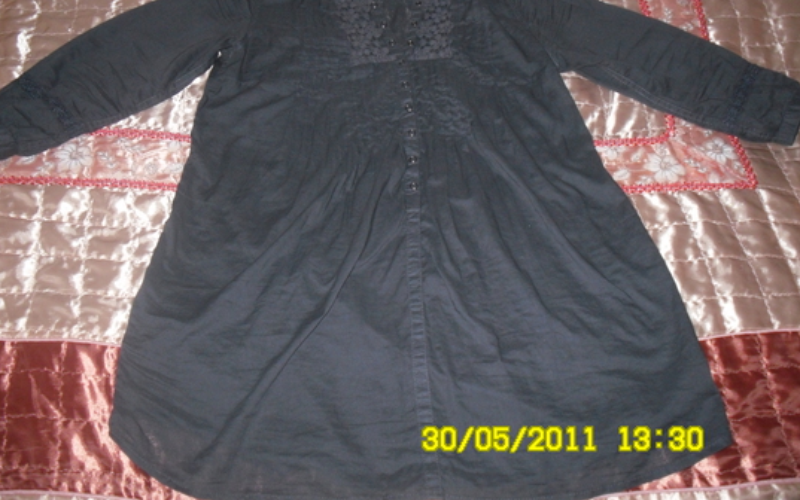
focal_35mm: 38
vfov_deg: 33.5
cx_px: 396
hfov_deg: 51.5
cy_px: 200
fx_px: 829
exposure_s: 1/45
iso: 400
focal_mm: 6.3
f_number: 7.6
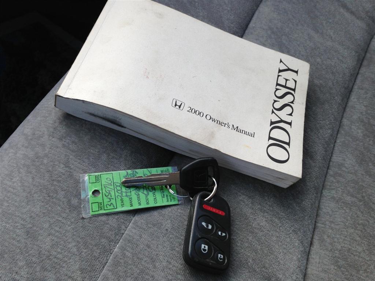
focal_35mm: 33
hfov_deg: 55.4
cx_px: 188
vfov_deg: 42.9
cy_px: 140
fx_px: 357
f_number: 2.4
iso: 50
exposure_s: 1/299
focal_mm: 4.13
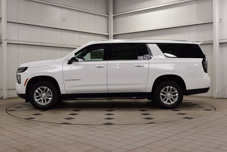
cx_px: 114
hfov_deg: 46.4
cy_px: 76
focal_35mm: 42
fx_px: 265
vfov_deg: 31.9
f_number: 7.1
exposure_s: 1/40
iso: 400
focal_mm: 28
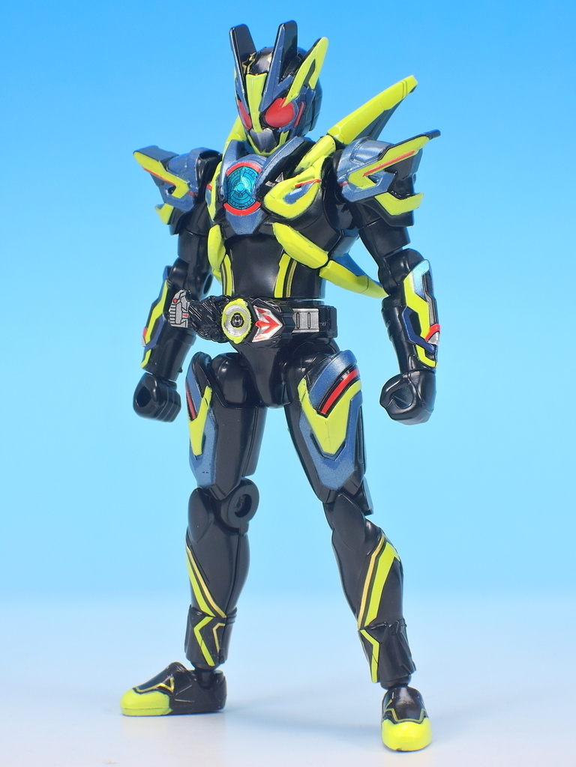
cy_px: 384
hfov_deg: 12.3
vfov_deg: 16.4
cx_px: 288
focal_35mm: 120
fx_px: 2662
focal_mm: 25.5
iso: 80
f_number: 8
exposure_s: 1/1.3
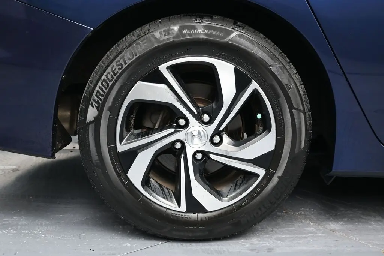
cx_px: 192
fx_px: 400
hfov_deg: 51.3
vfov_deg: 35.5
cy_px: 128
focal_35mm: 38
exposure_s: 1/125
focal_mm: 25
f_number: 4.2
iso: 1100
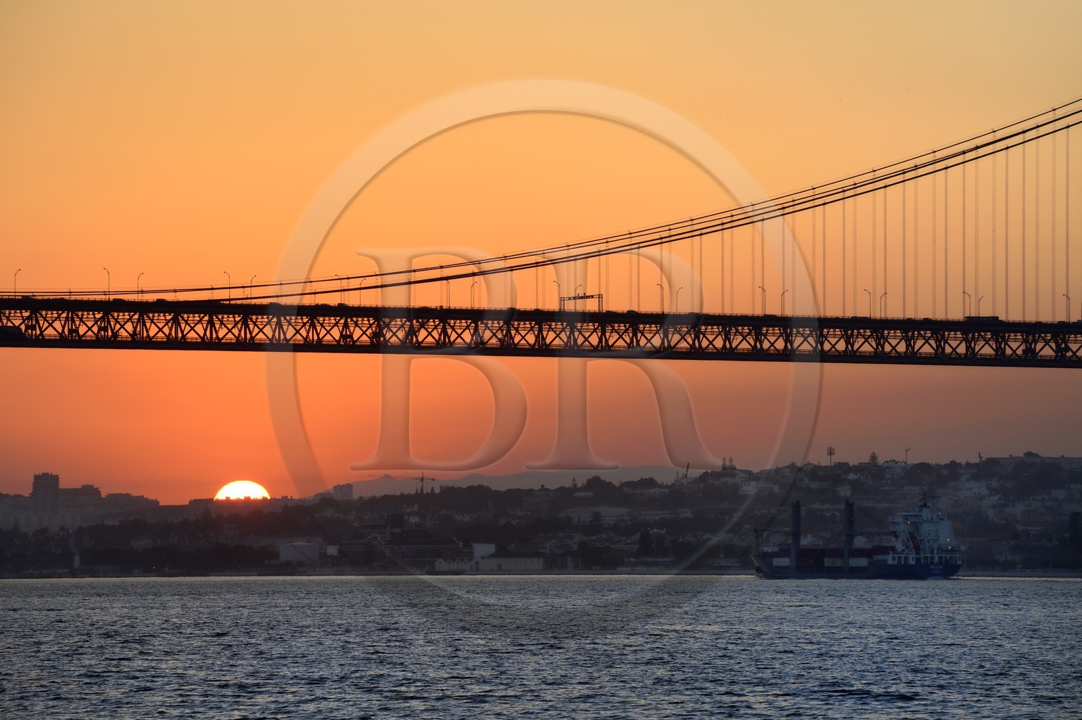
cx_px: 541
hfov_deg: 10.3
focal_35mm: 200
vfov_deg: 6.9
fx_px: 6006
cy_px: 360
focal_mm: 200
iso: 400
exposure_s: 1/250
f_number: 11
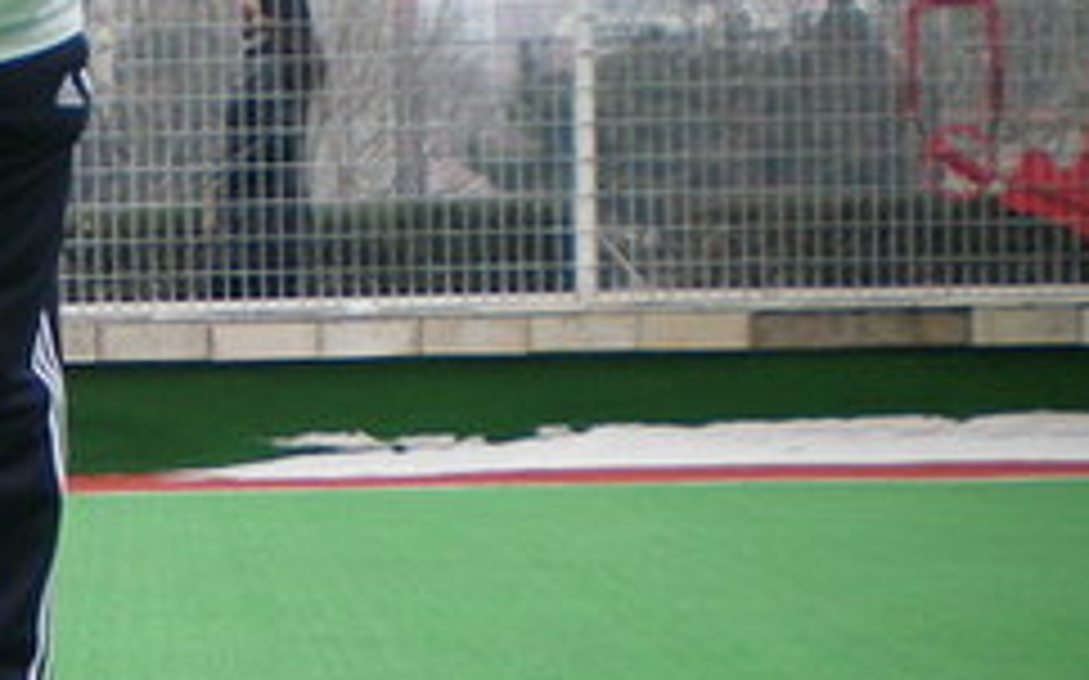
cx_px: -176
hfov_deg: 19.7
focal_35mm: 100
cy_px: 563
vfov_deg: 13.0
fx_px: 2967
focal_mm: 6.3
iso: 64
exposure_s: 1/100
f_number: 3.1
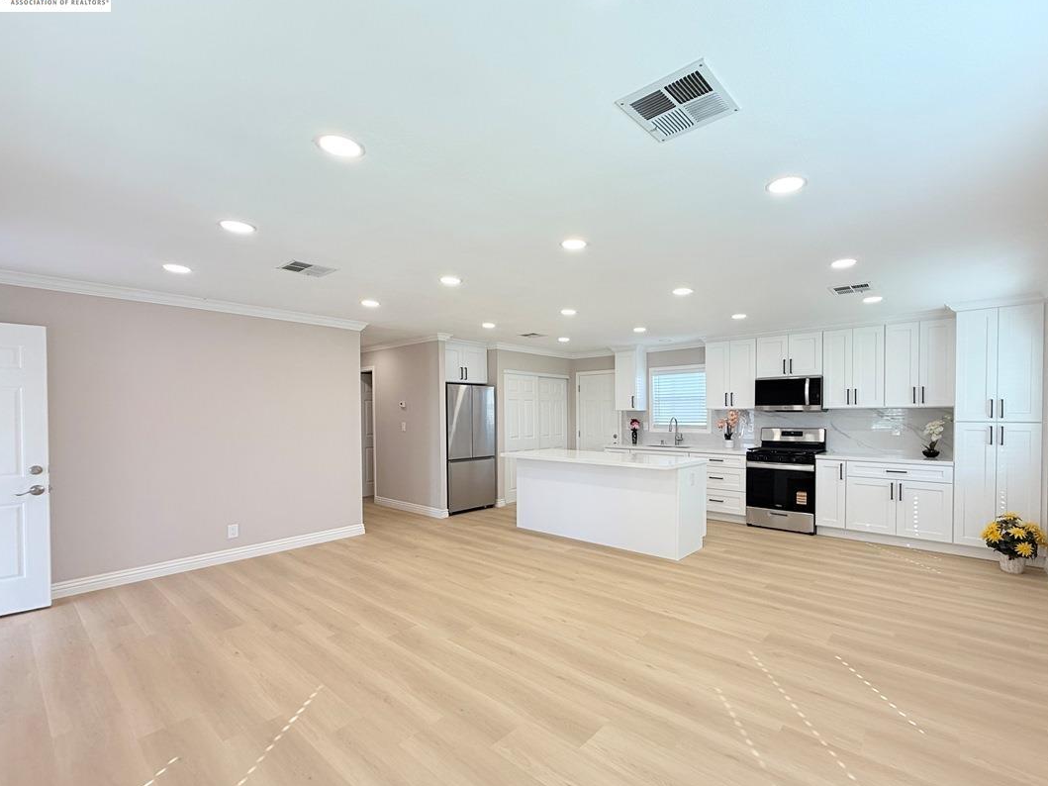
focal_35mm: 16
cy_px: 421
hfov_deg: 94.2
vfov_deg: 78.0
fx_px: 484
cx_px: 577
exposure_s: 1/100
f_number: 2.2
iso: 64
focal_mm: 2.22
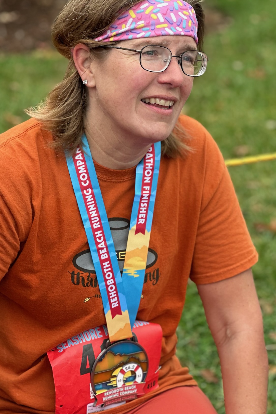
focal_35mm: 101
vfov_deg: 20.2
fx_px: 1161
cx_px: 154
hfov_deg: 13.6
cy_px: 184
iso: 25
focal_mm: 9
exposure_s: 1/121
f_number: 2.8
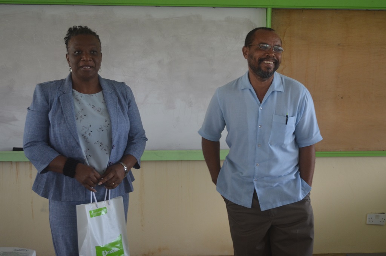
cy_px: 128
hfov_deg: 39.0
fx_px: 546
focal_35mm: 51
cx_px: 193
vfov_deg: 26.4
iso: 560
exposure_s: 1/60
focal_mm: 34
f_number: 4.5
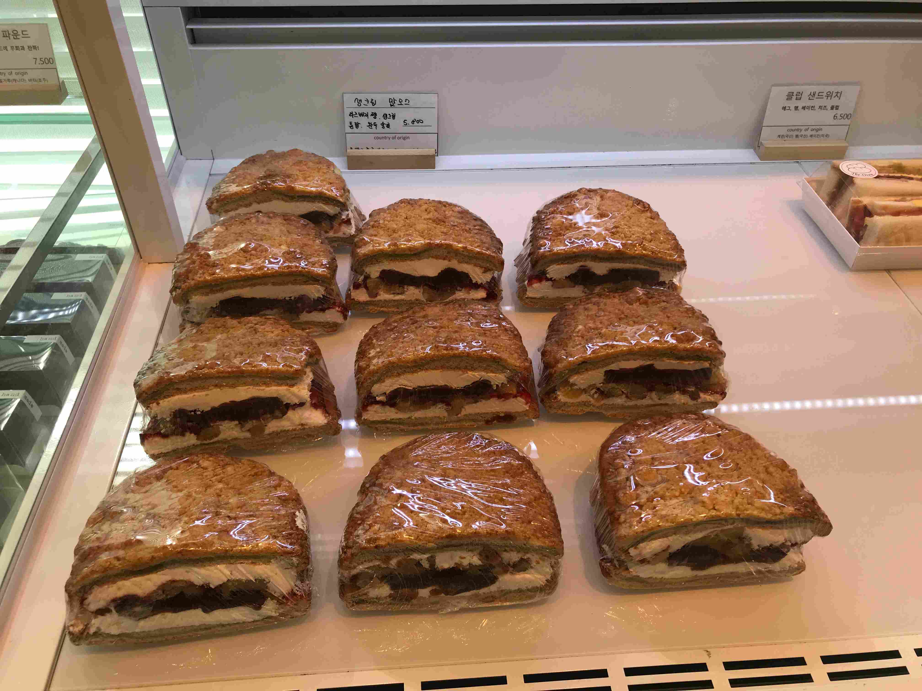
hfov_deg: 63.4
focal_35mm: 28
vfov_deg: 49.7
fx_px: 746
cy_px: 346
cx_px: 461
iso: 20
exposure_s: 1/239
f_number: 1.8
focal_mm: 3.99
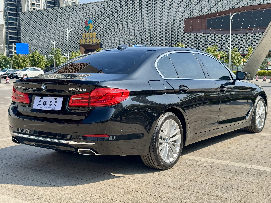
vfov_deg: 30.3
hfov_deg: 39.7
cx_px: 136
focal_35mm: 48
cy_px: 102
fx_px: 376
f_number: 1.78
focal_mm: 6.76
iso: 64
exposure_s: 1/2110
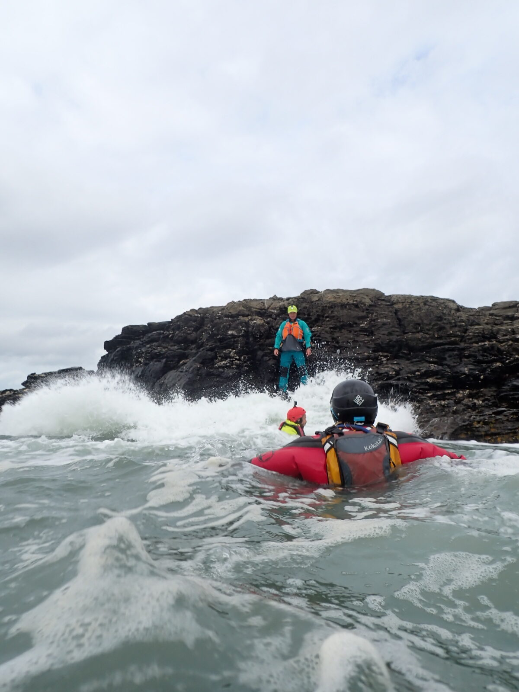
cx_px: 260
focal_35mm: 25
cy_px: 346
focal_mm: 4.5
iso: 100
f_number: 8
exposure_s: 1/160
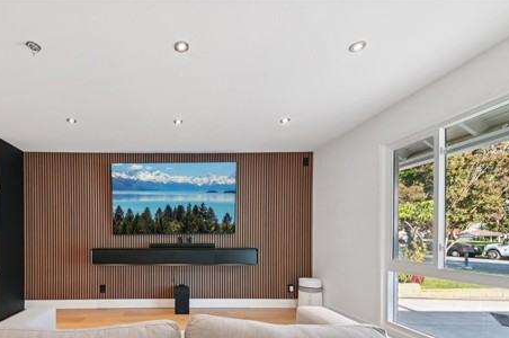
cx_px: 173
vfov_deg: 67.6
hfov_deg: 90.3
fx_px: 240
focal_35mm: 17
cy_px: 235
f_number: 8
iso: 320
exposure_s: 1/10
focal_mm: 12
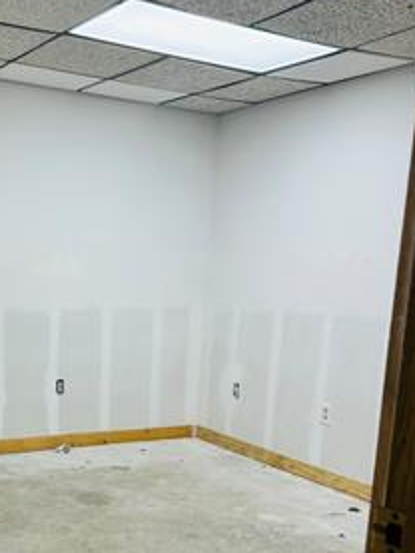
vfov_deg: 41.2
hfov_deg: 31.1
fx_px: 719
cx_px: 64
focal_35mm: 45
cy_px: 395
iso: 40
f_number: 1.5
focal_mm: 5.7
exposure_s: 1/165
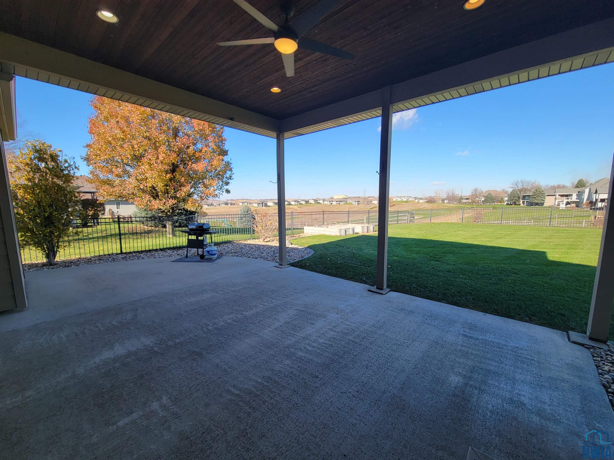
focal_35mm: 13
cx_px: 307
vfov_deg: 89.9
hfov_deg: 106.2
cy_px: 230
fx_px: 231
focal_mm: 2.2
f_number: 2.2
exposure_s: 1/536
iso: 50
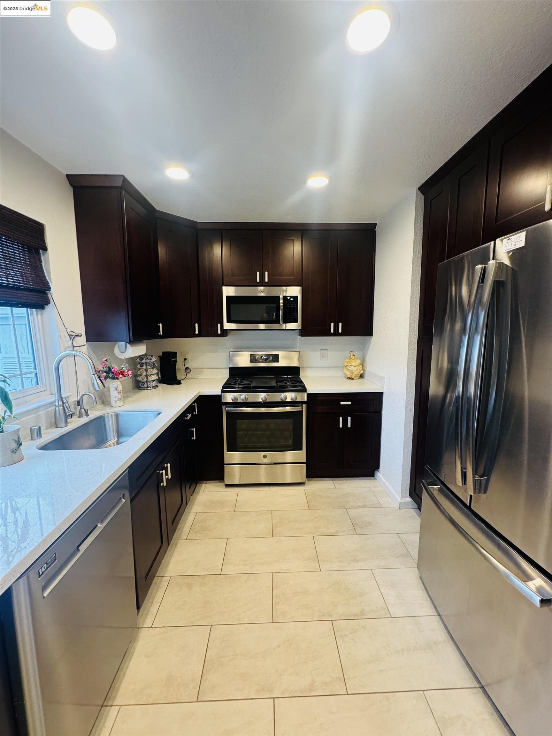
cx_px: 276
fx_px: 298
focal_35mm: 14
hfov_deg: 85.7
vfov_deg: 102.1
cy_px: 368
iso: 250
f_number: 2.2
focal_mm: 2.22
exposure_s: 1/60
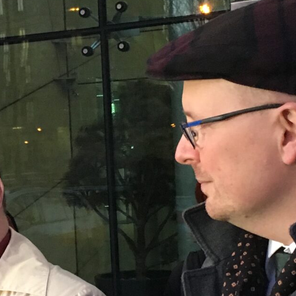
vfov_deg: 16.5
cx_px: 18
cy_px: 213
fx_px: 1016
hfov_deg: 16.3
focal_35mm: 105
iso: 200
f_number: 2.2
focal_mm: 4.15
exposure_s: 1/25
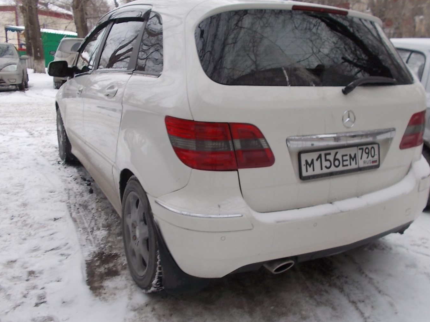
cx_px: 235
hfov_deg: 58.3
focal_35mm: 31
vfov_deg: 45.4
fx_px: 385
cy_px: 165
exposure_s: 1/250
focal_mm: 4.6
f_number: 3.2
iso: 125
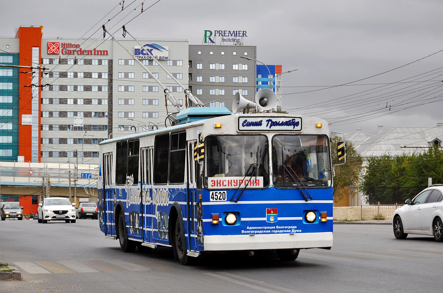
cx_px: 222
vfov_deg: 16.5
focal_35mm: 82
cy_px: 146
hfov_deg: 24.7
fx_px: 1013
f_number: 7.1
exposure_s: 1/400
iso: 200
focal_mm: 55
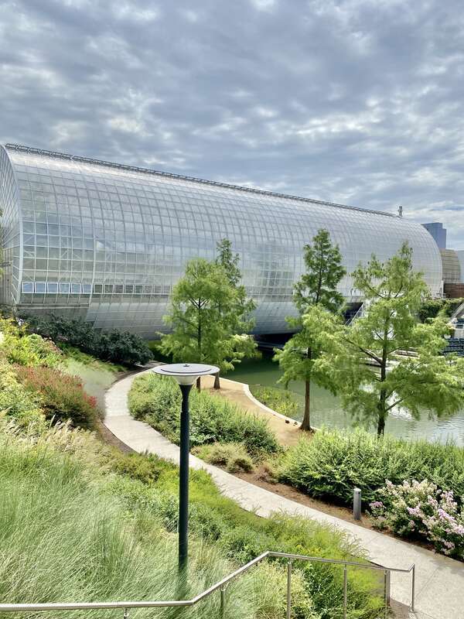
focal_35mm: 26
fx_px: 465
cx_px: 232
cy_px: 310
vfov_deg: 67.3
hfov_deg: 53.1
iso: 32
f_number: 1.8
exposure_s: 1/4608
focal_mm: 4.25
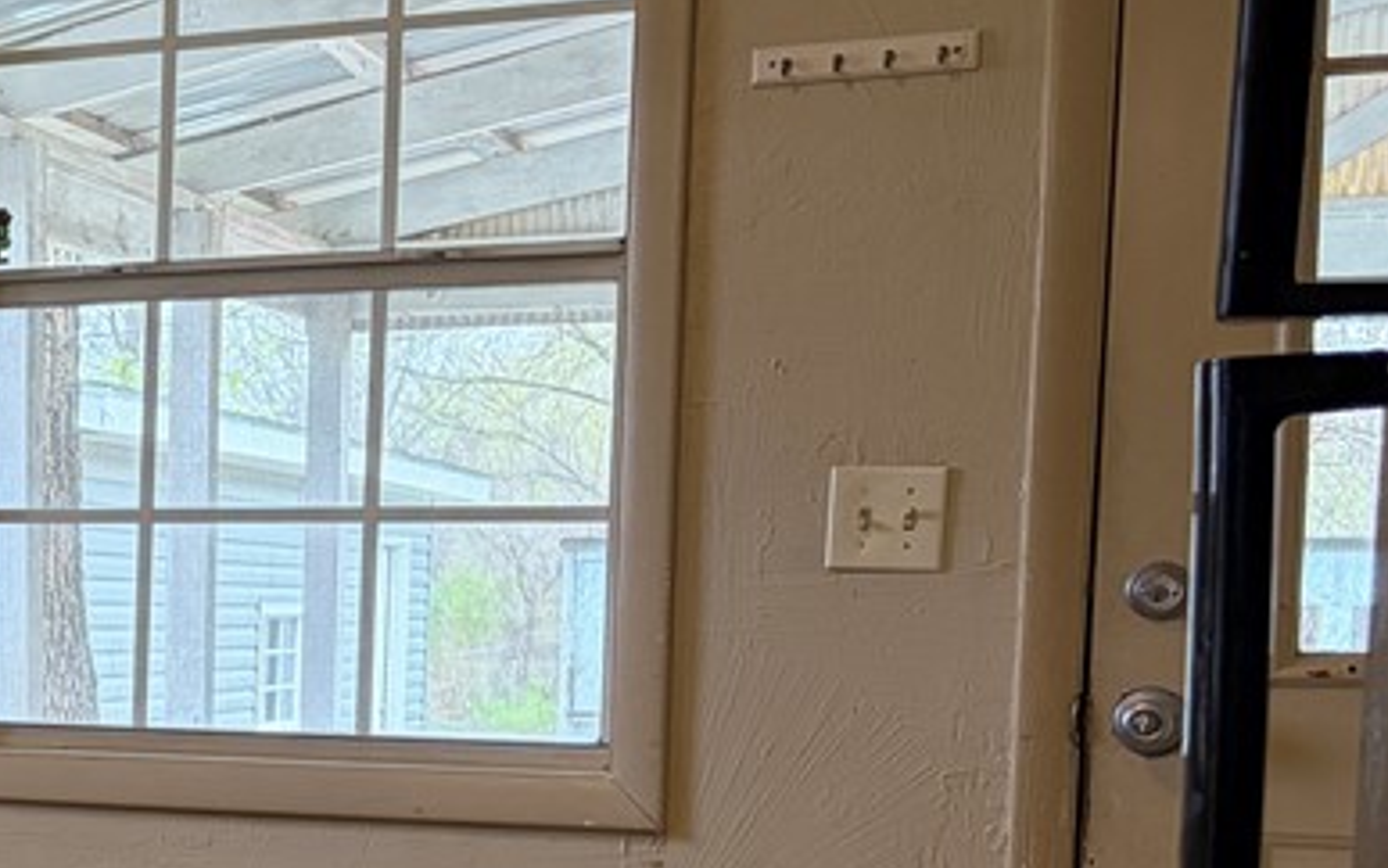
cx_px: -391
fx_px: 2762
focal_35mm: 73
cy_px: 760
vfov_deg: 17.6
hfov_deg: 24.7
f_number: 1.6
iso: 250
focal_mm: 5.96
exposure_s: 1/120
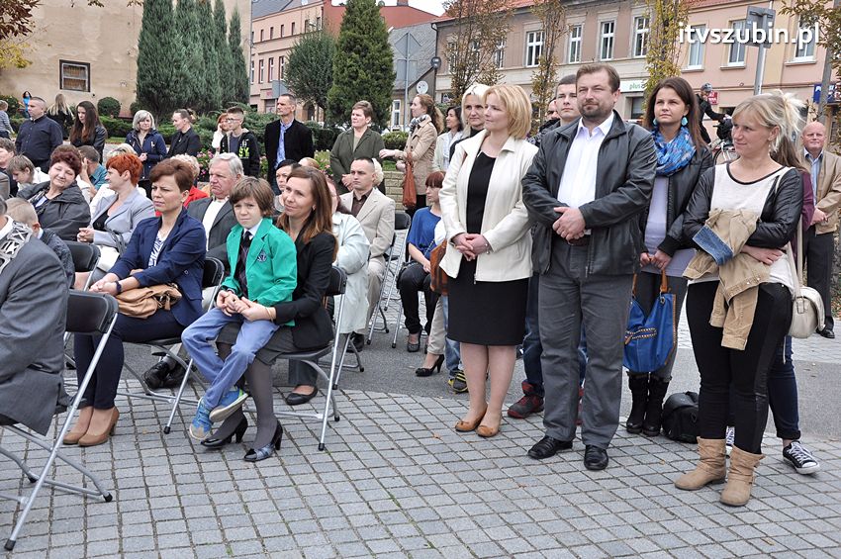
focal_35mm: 38
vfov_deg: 35.4
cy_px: 280
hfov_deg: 51.3
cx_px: 420
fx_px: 875
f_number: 9
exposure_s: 1/320
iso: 500
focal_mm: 25
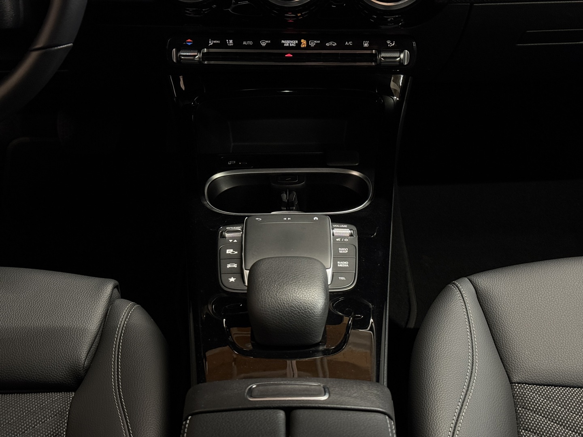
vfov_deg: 30.3
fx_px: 808
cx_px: 292
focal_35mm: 48
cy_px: 218
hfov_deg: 39.7
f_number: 1.78
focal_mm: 6.76
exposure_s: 1/40
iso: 500
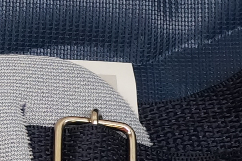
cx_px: -326
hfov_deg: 8.1
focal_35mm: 237
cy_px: 64
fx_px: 1591
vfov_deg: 5.8
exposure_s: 1/125
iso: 800
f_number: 7.1
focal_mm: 20
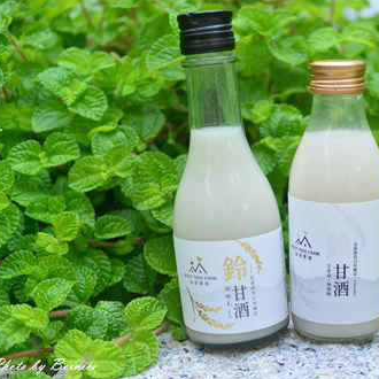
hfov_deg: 27.0
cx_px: 271
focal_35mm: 63
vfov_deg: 27.3
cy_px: 190
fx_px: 780
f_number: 1.8
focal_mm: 18.5
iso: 400
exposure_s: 1/125
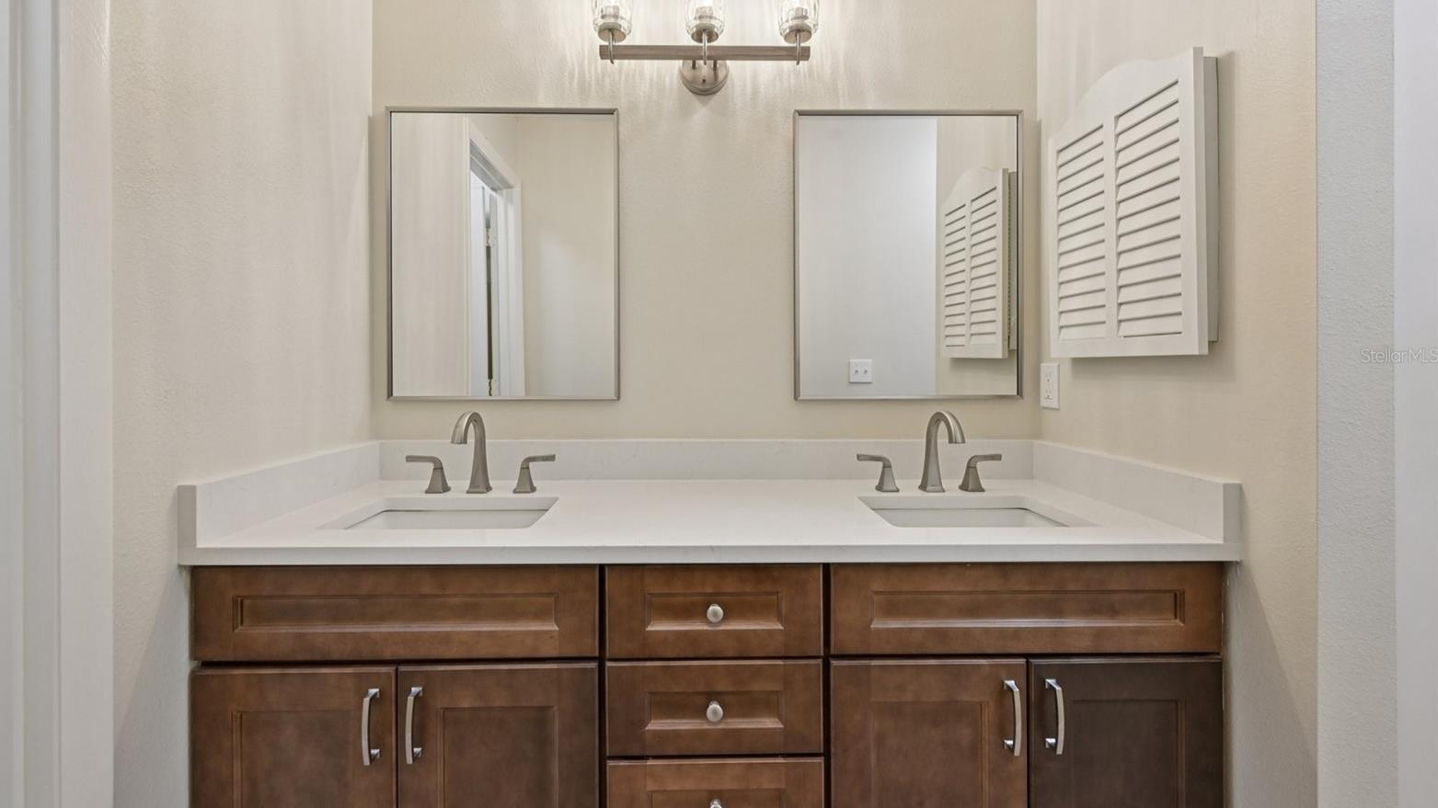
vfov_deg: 70.3
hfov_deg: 103.0
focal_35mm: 15
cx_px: 707
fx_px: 572
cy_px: 355
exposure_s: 1/50
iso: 400
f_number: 8
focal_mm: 14
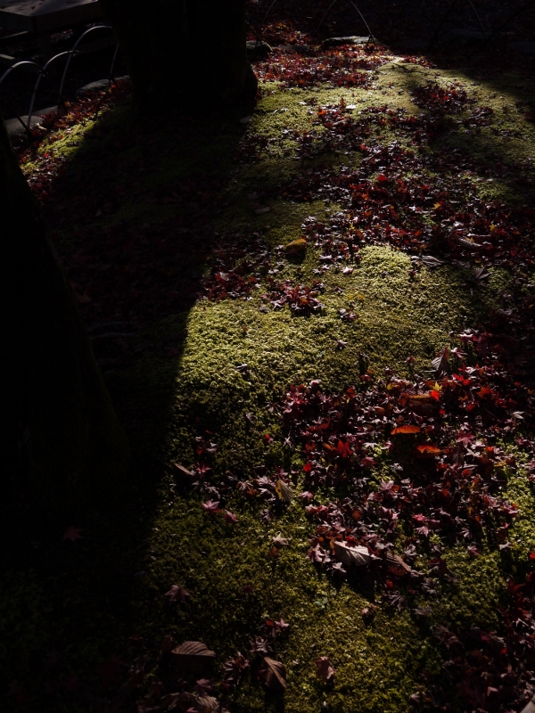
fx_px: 783
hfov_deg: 37.7
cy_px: 356
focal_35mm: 38
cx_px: 268
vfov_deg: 49.0
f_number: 6.3
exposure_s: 1/640
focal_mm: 19
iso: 200
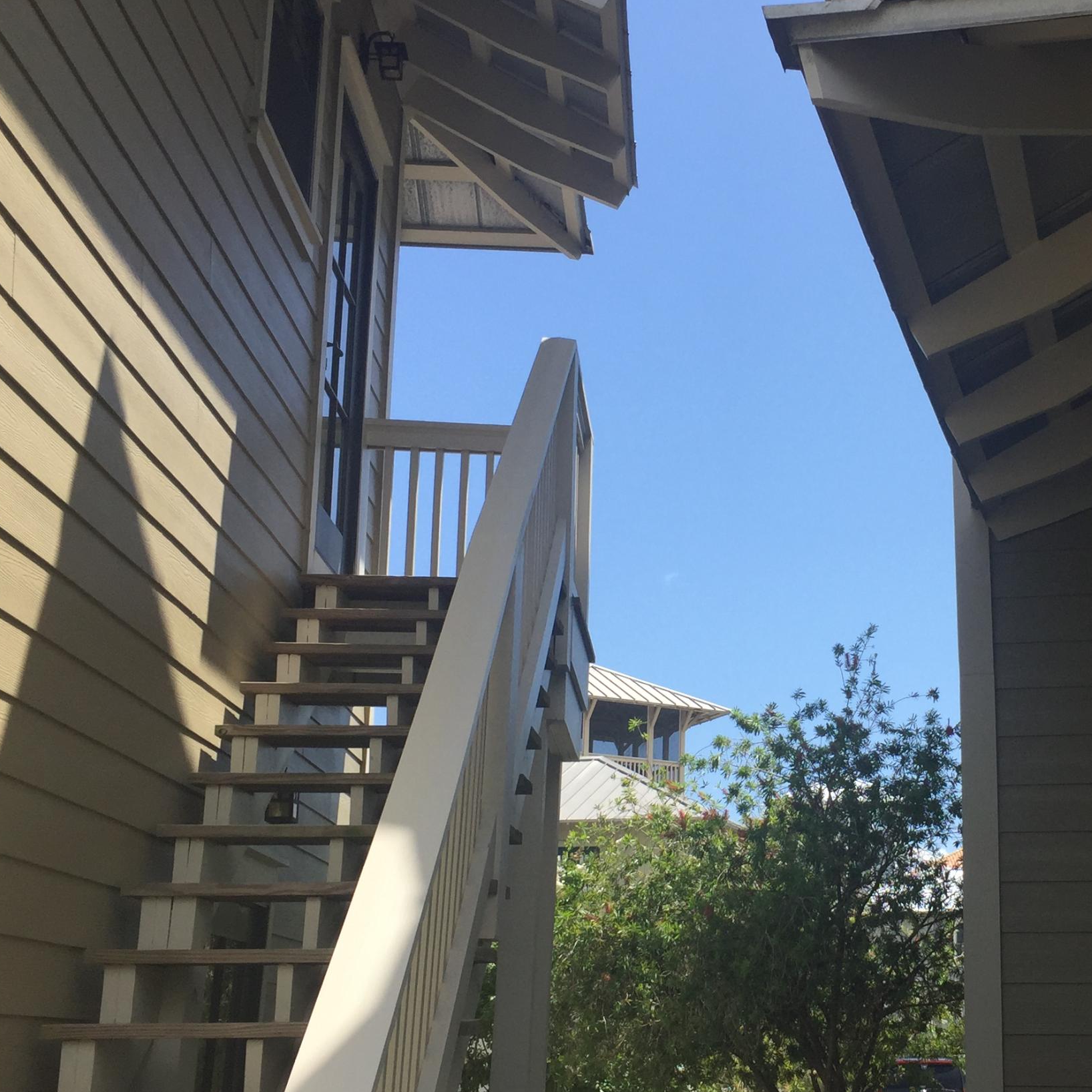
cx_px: 864
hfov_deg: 35.0
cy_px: 653
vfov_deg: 35.9
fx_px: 1677
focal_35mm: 47
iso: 32
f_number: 2.2
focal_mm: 4.15
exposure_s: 1/1522
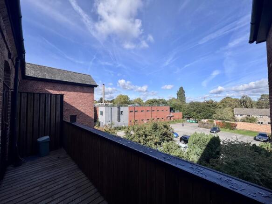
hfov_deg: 102.1
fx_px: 110
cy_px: 102
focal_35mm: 14
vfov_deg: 85.7
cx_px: 136
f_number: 2.2
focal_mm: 2.22
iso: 50
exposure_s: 1/1927
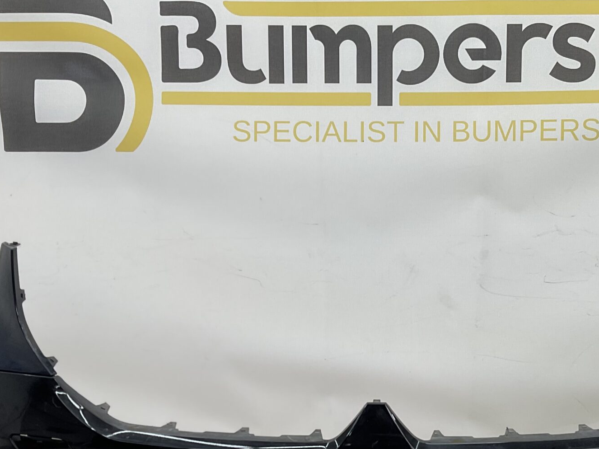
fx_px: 969
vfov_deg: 25.6
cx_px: 403
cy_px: 359
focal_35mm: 56
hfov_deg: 34.0
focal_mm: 3
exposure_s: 1/116
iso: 16
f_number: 1.8
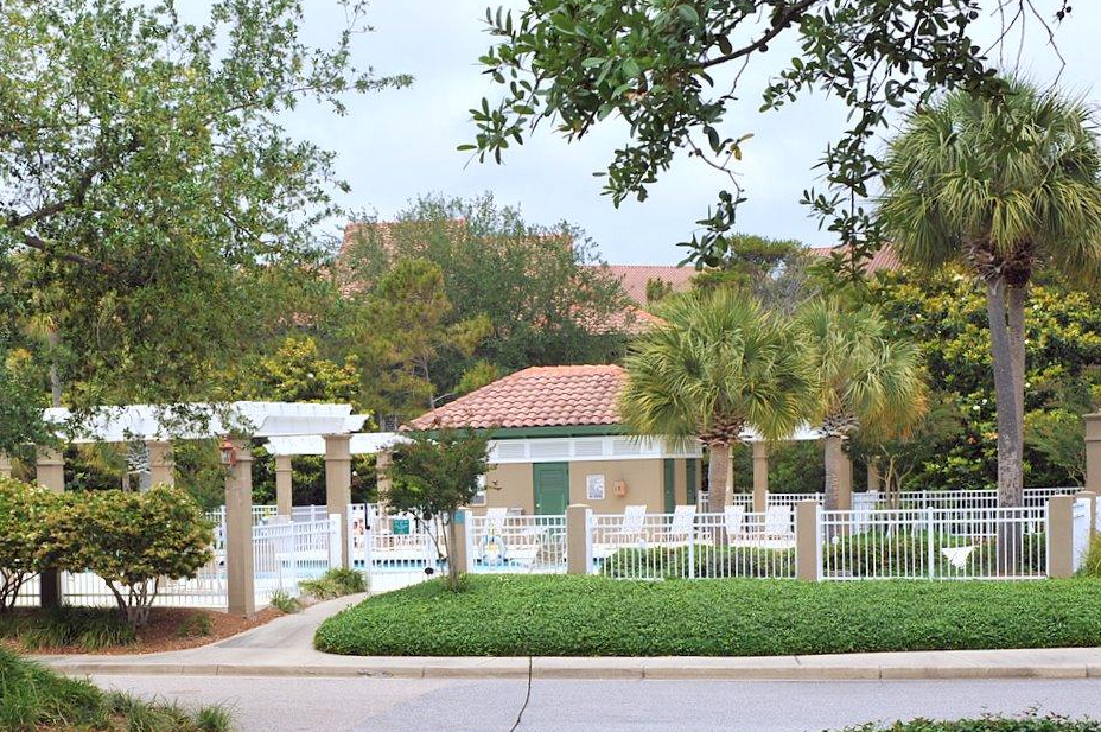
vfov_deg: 19.5
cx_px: 374
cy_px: 580
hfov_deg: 29.1
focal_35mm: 69
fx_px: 2108
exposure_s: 1/250
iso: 200
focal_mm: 40
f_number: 11
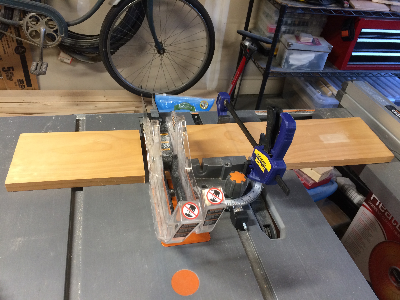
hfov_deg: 61.7
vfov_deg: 48.2
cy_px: 150
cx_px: 200
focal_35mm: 29
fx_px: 335
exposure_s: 1/30
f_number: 2.2
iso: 125
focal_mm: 4.15
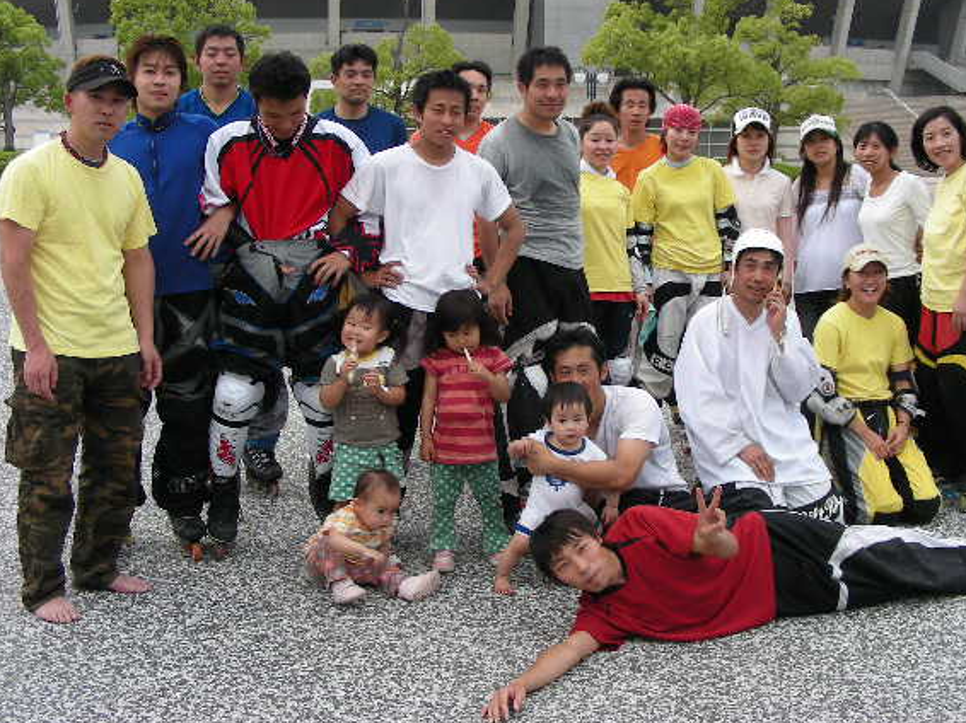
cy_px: 331
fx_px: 1199
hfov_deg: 43.9
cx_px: 509
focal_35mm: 43
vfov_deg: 33.6
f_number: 3.5
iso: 50
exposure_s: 1/92
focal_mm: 6.3
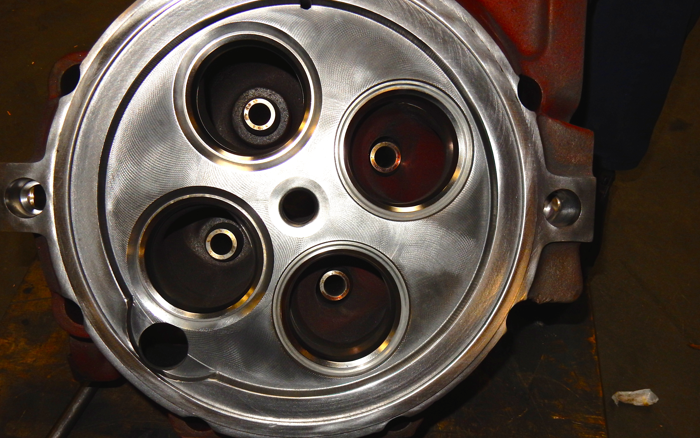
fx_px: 610
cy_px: 233
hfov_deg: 59.7
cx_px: 350
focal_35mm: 32
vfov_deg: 39.4
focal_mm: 5.4
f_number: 4
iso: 200
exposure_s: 1/30
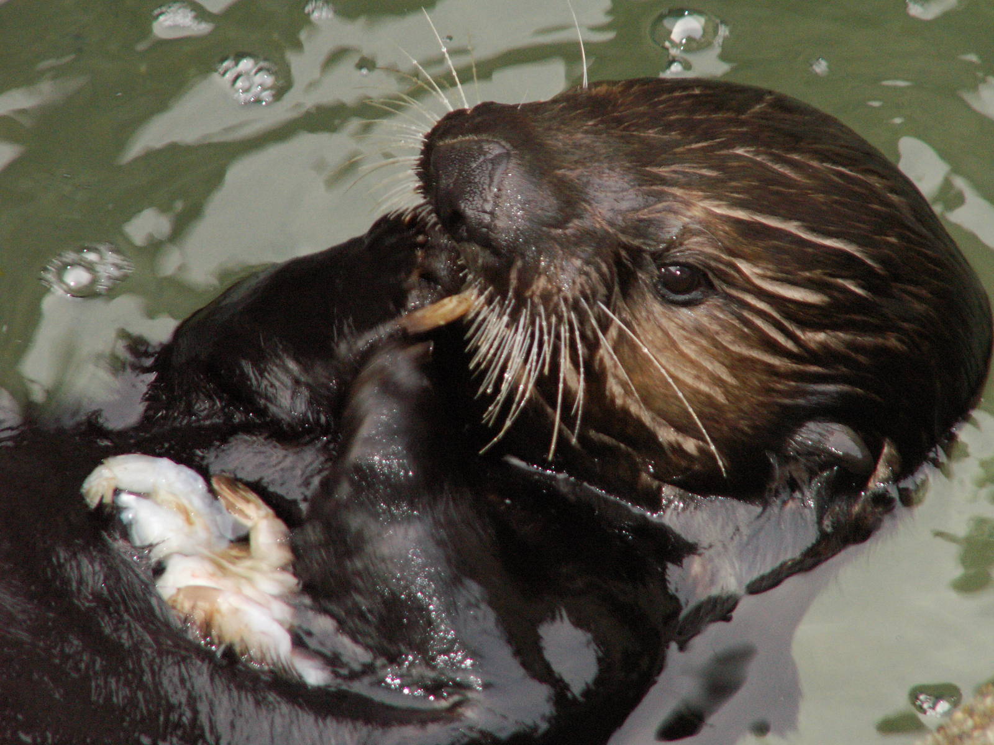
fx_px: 10826
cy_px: 372
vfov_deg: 3.9
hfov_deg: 5.3
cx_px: 497
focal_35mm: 377
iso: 160
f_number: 4.5
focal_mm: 62.55
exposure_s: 1/100
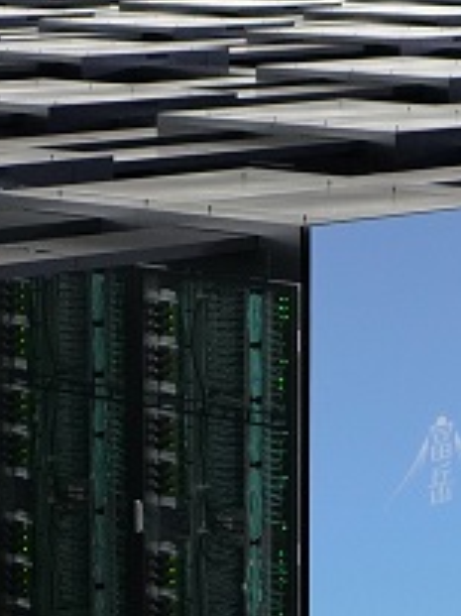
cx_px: 280
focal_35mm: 167
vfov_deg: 11.8
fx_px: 2968
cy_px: 318
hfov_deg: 8.9
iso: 1600
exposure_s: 1/100
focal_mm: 24
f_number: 2.8
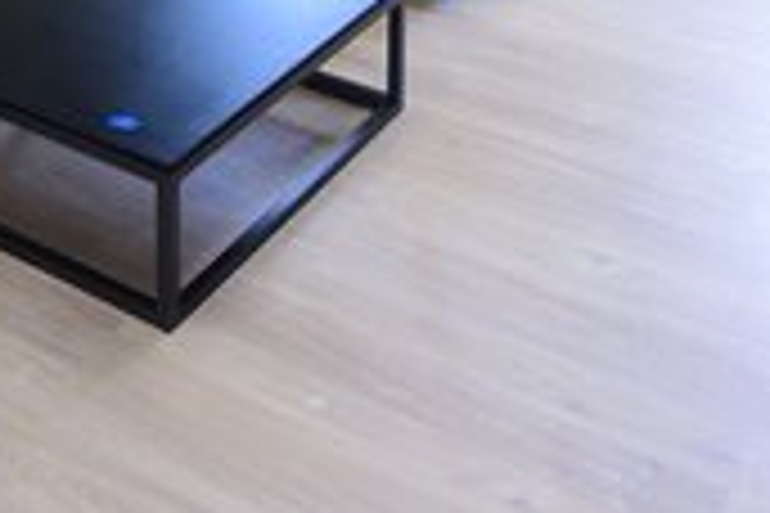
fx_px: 1198
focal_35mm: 56
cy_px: -369
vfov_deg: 19.3
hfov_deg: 35.4
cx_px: 279
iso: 1250
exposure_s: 1/160
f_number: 5
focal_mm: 16
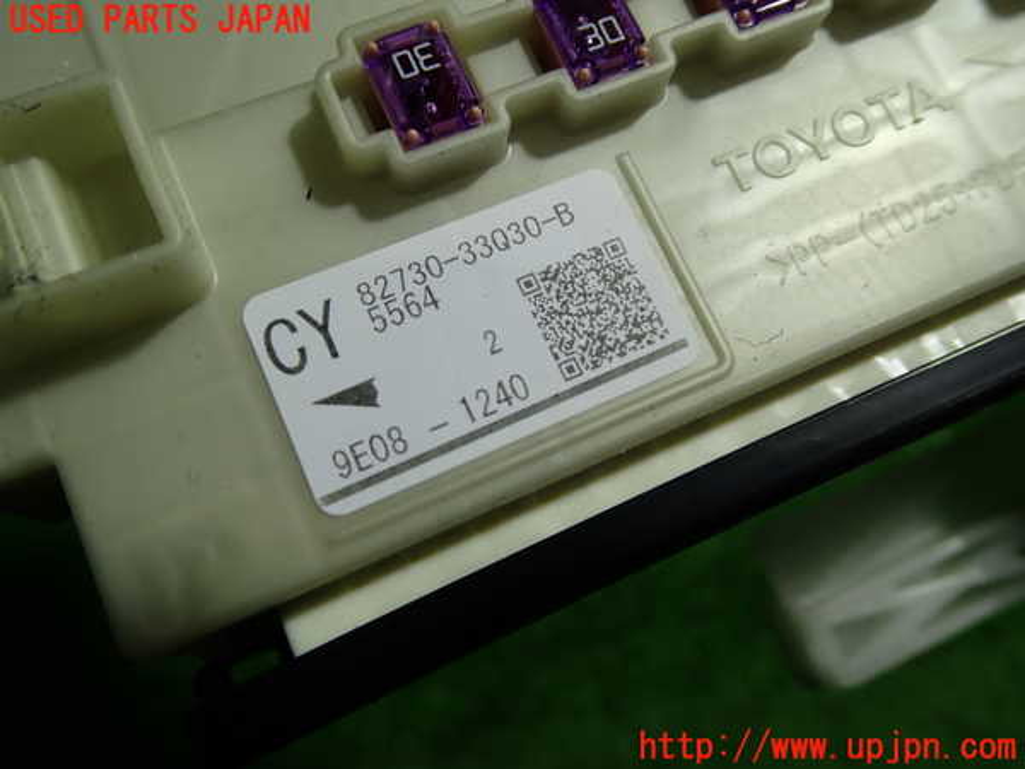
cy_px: 384
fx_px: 888
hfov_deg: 60.0
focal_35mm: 30
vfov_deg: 46.8
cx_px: 512
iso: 125
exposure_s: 1/60
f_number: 2.3
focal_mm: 5.4
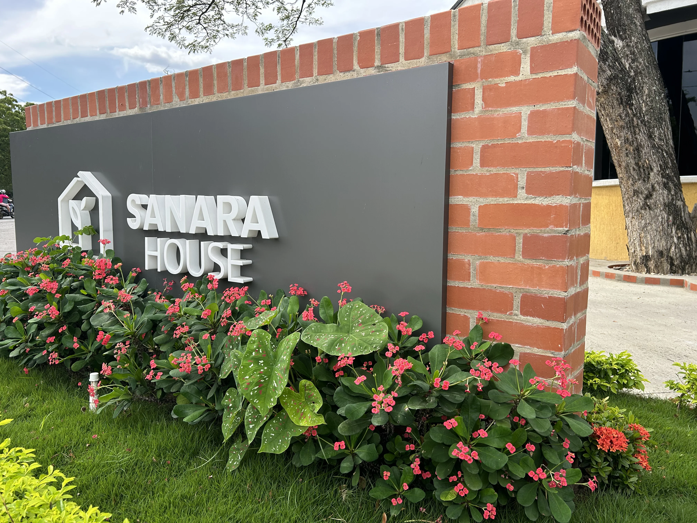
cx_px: 348
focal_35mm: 26
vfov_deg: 53.1
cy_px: 262
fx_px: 524
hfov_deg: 67.3
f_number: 1.5
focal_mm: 5.7
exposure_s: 1/1266
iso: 50
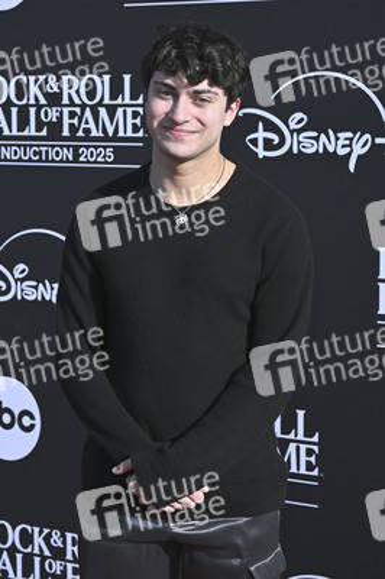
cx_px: 192
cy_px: 290
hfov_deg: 16.4
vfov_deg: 24.5
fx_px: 1334
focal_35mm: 83
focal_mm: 83
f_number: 10
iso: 160
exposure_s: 1/320
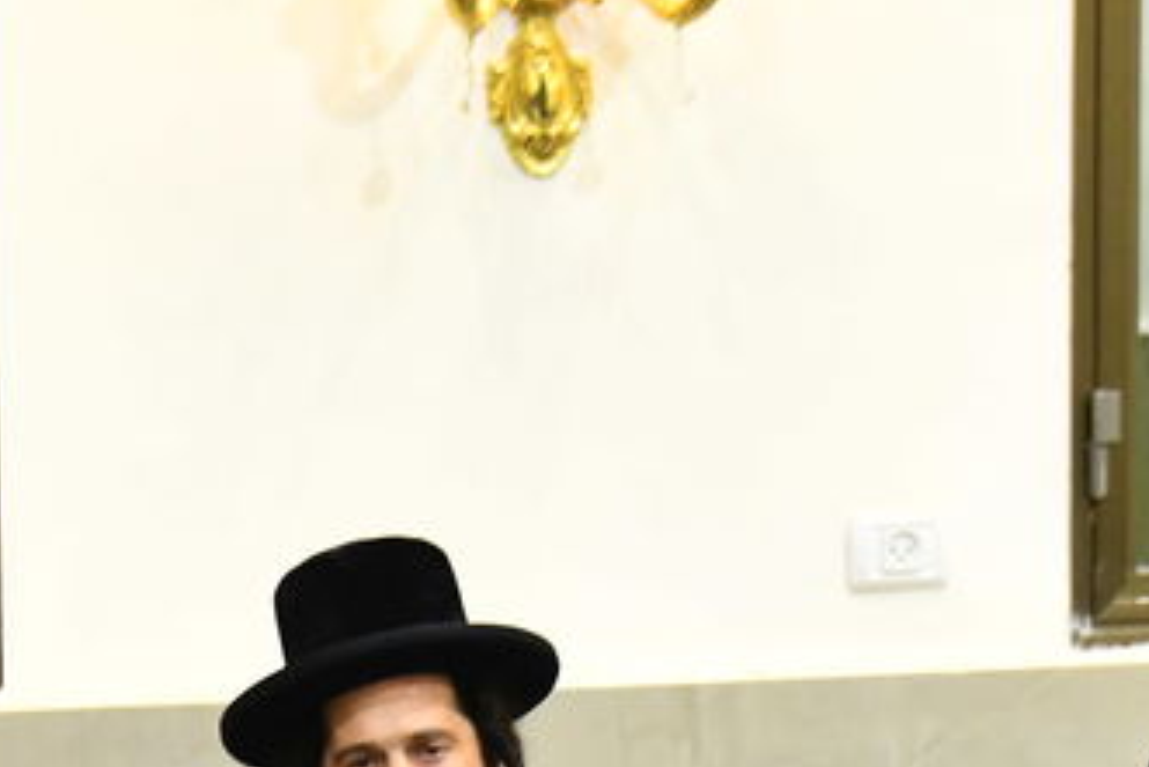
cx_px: 621
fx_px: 14176
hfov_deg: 4.6
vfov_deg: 3.1
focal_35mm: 444
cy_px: 1581
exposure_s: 1/200
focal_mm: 105
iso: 2500
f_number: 5.6
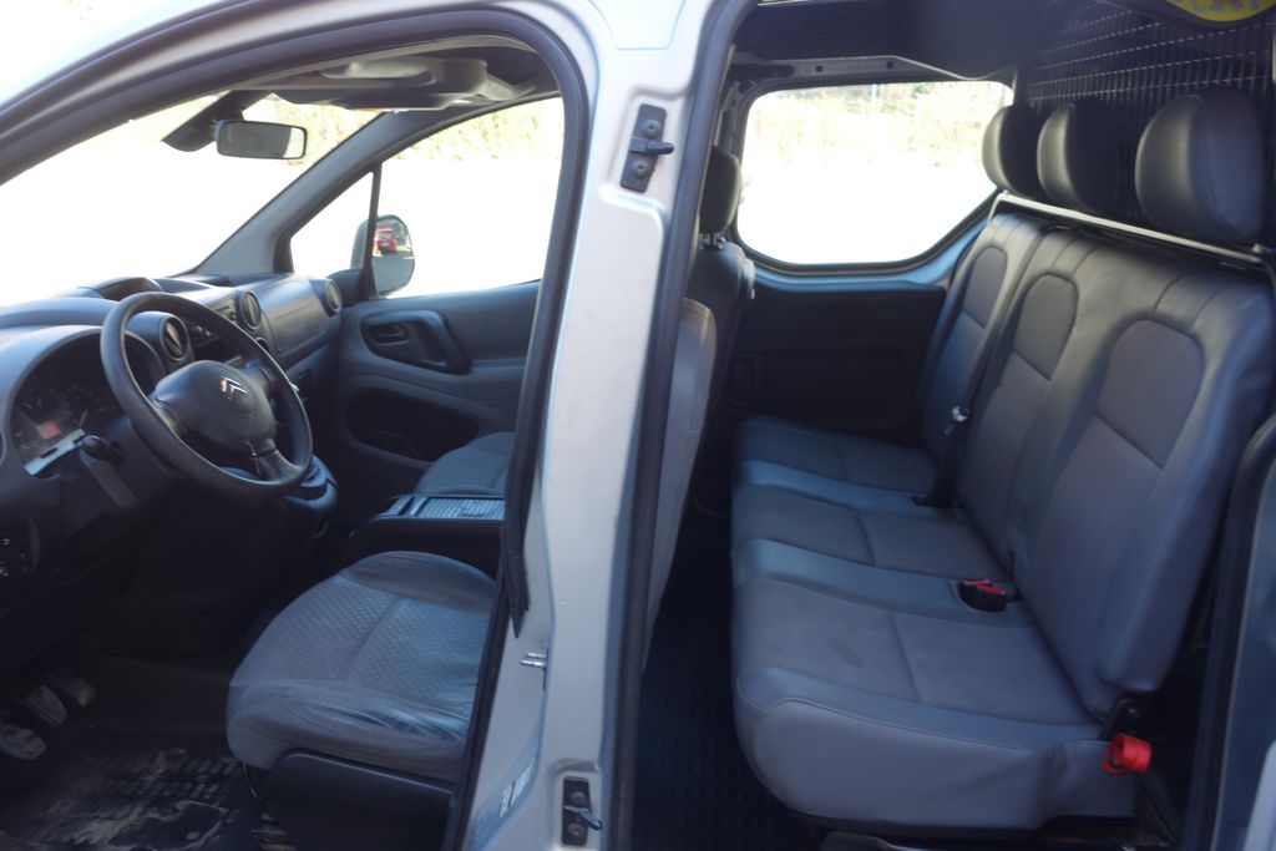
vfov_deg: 46.4
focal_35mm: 28
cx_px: 638
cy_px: 426
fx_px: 993
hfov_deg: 65.5
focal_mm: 10.4
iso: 125
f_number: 5
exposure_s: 1/30
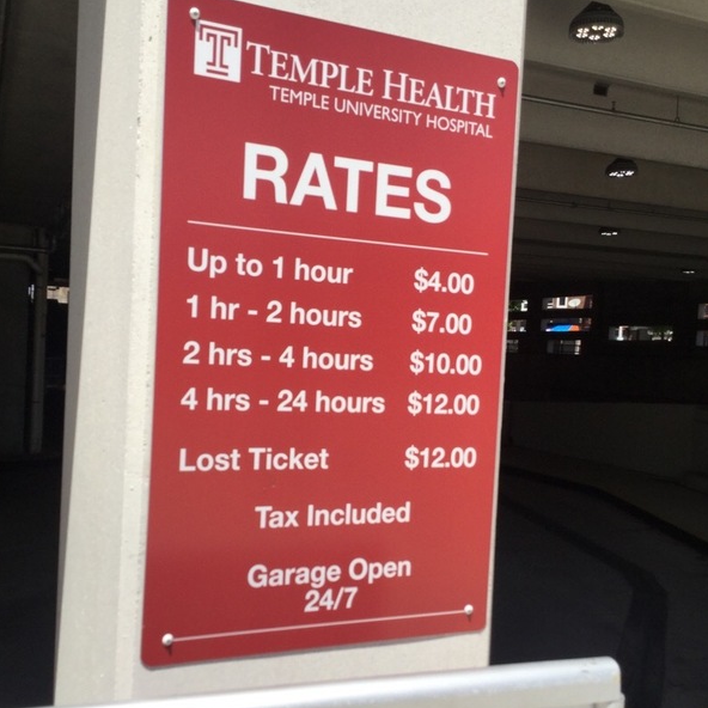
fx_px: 856
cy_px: 379
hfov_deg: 44.9
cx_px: 354
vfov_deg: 44.9
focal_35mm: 37
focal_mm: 3.3
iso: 25
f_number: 2.4
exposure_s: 1/1456
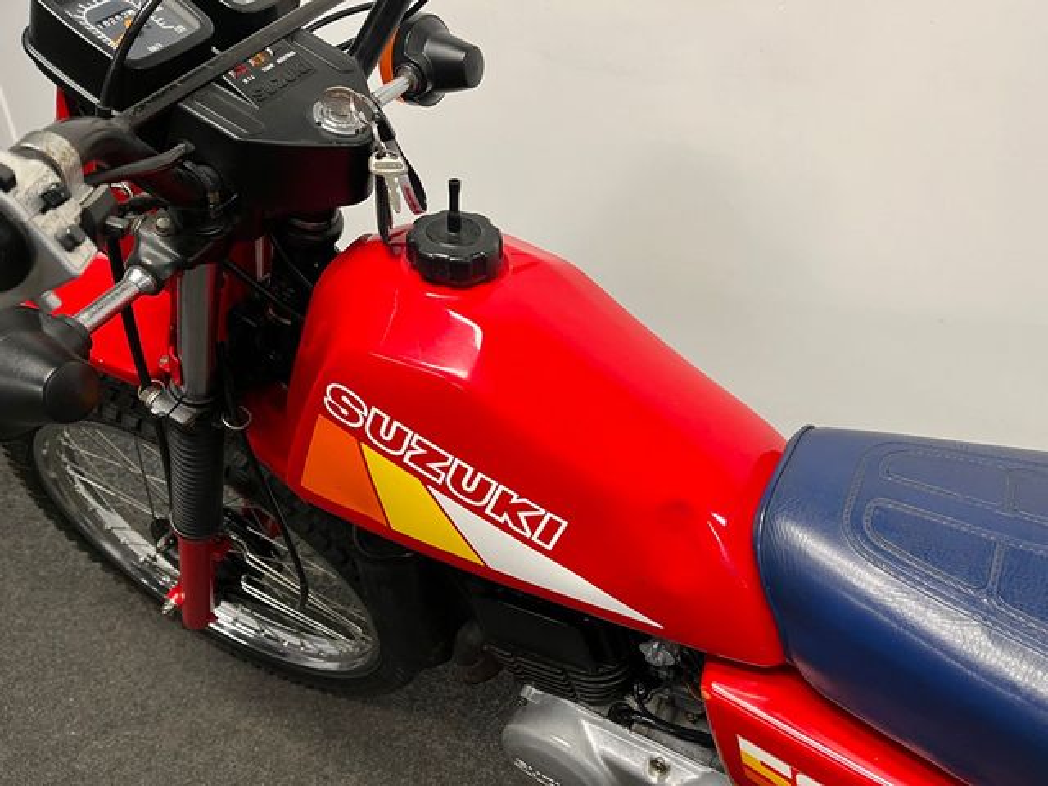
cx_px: 524
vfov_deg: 53.1
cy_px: 393
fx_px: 787
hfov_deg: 67.3
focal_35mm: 26
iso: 100
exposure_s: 1/50
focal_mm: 5.1
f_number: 1.6
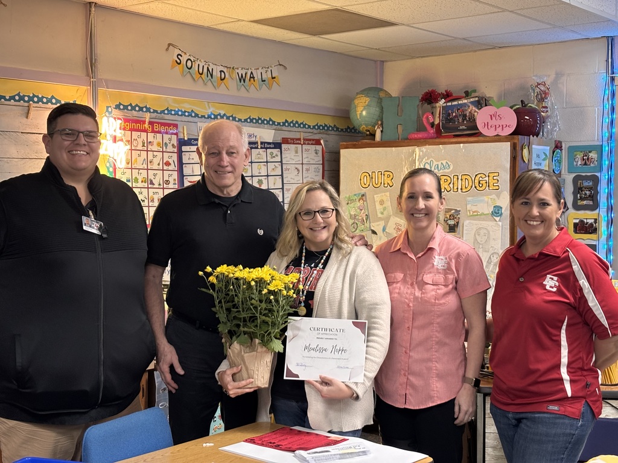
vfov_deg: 28.0
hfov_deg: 36.8
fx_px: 928
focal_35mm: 52
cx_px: 309
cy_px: 232
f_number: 1.6
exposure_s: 1/40
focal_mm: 5.96
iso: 250
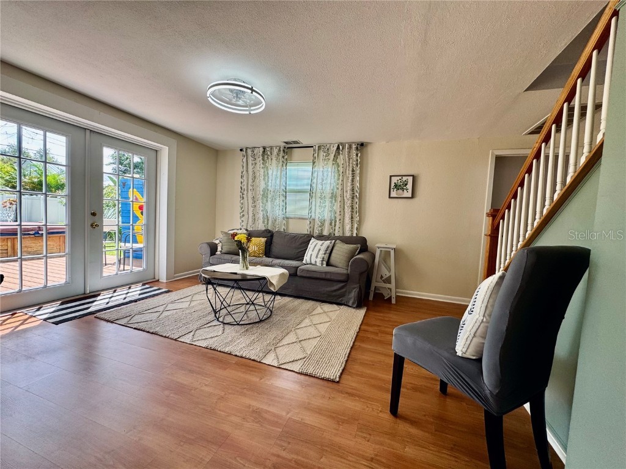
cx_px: 313
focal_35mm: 14
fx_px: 253
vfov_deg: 85.7
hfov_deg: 102.1
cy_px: 234
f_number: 2.2
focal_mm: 2.22
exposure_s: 1/99
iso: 50
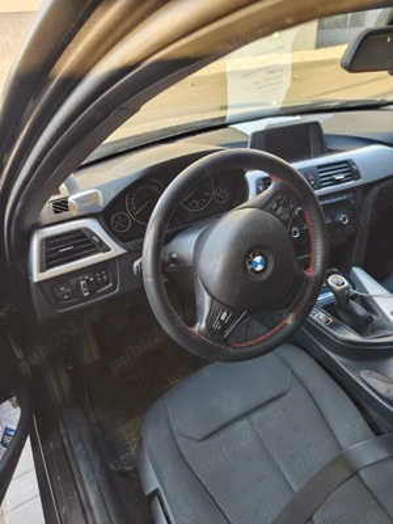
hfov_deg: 58.9
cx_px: 196
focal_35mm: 23
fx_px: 348
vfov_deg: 73.9
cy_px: 262
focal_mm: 6.18
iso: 640
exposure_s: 1/50
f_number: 1.65
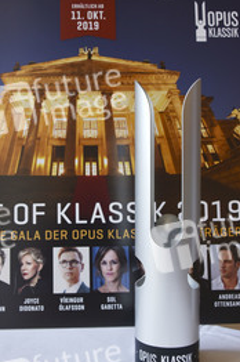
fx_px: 521
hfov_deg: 25.9
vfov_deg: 38.2
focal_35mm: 52
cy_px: 171
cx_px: 95
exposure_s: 1/125
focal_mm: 34
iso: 640
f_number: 6.3
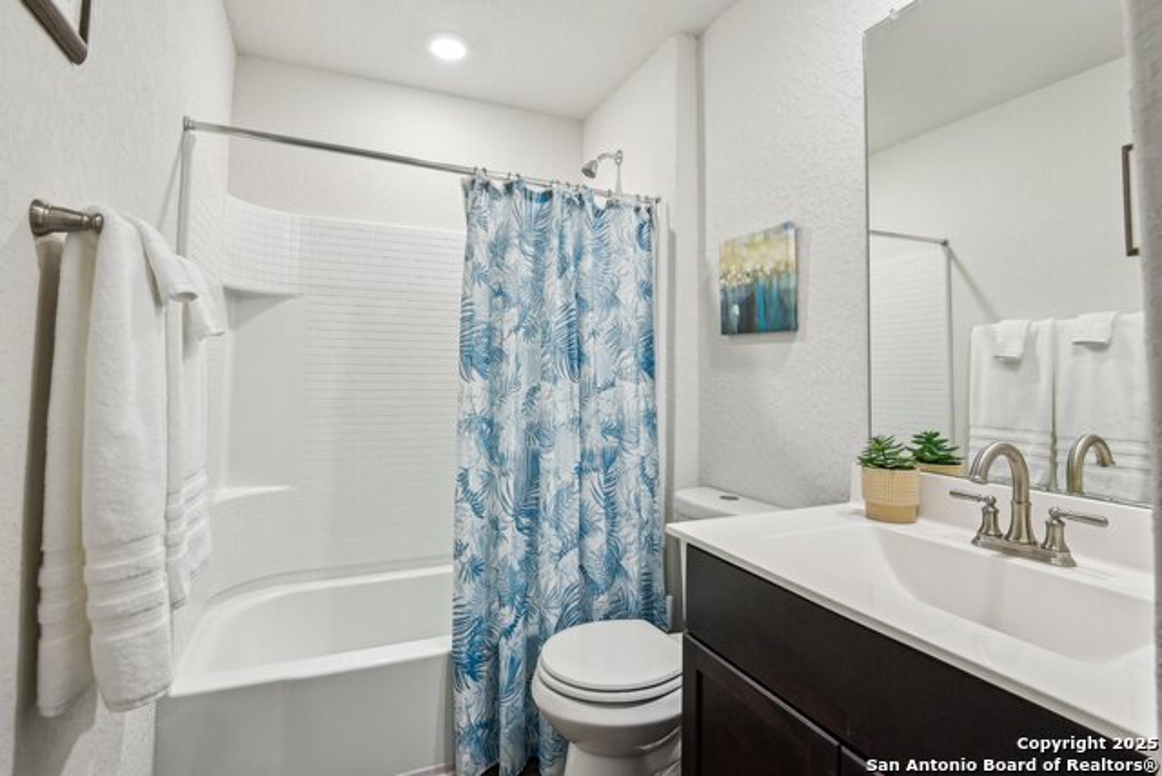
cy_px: 388
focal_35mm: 17
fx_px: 549
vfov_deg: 70.5
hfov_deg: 93.3
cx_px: 581
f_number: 8
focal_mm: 17
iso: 900
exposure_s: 1/15
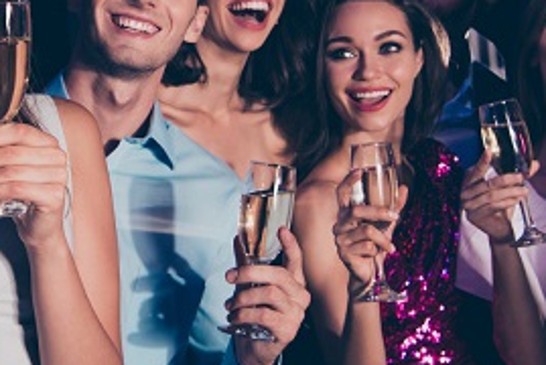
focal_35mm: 101
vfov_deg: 13.4
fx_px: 1533
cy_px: 20
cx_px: 99
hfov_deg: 19.9
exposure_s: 1/125
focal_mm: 34
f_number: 5
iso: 100
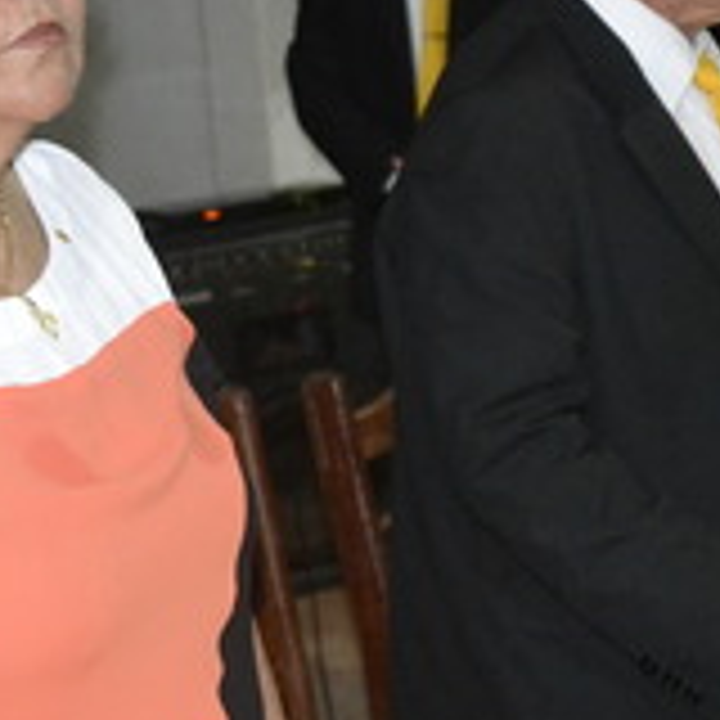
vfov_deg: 13.8
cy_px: 338
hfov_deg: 13.8
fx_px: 2965
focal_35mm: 126
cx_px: 551
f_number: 4.2
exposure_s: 1/60
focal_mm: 32
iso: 3200
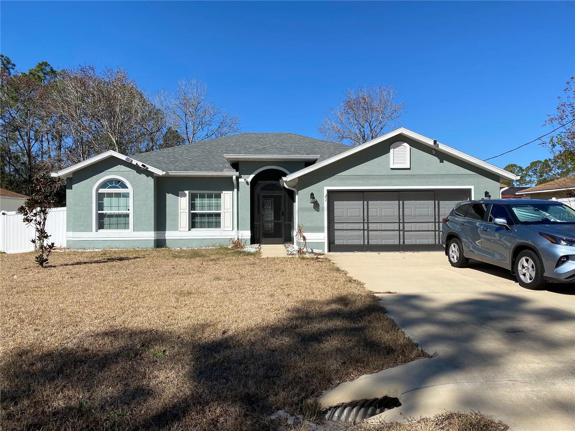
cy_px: 216
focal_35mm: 26
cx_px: 288
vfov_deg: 53.1
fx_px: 432
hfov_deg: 67.3
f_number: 1.8
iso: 32
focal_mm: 4.25
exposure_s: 1/3731
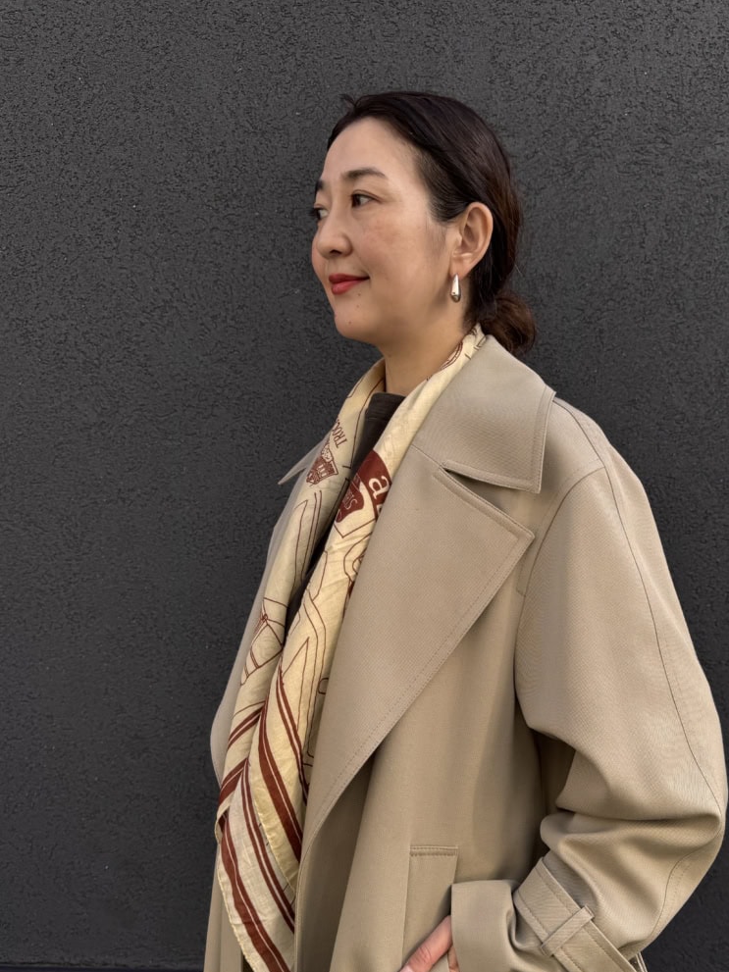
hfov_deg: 45.1
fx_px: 871
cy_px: 587
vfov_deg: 57.9
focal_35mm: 31
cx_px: 447
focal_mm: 6.8
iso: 80
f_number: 1.8
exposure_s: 1/604
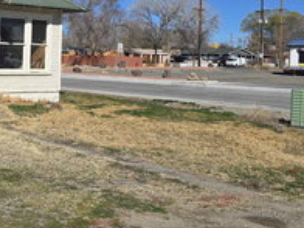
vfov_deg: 24.2
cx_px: 5
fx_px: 527
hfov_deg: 30.1
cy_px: 62
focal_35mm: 60
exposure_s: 1/1636
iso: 12
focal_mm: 6.3
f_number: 1.7
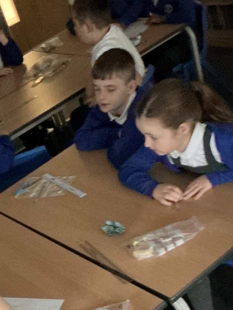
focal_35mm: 62
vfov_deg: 30.4
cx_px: 36
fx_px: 556
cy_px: 249
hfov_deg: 23.2
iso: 1250
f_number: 1.8
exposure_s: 1/17
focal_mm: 3
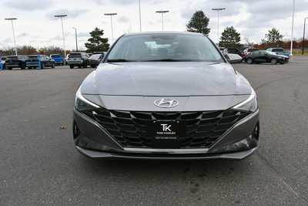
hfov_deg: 61.9
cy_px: 103
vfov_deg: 43.6
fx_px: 257
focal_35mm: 30
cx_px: 154
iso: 200
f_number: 8
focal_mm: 20
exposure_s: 1/250
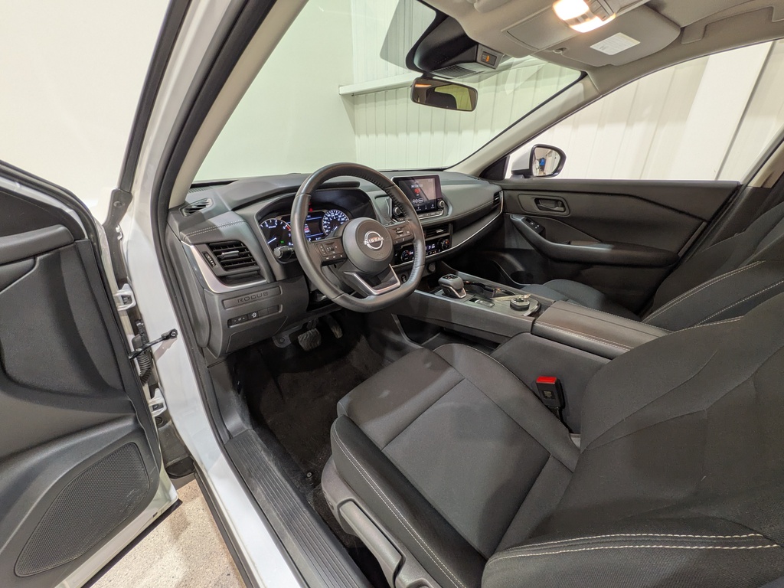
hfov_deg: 102.1
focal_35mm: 14
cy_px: 294
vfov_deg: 85.7
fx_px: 317
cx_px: 392
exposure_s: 1/25
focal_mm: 1.83
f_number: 2.2
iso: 53
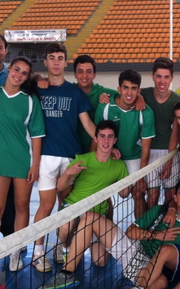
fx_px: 526
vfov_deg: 30.5
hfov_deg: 19.0
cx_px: 168
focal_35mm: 67
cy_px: 114
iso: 80
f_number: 2.8
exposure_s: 1/15
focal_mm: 3.85
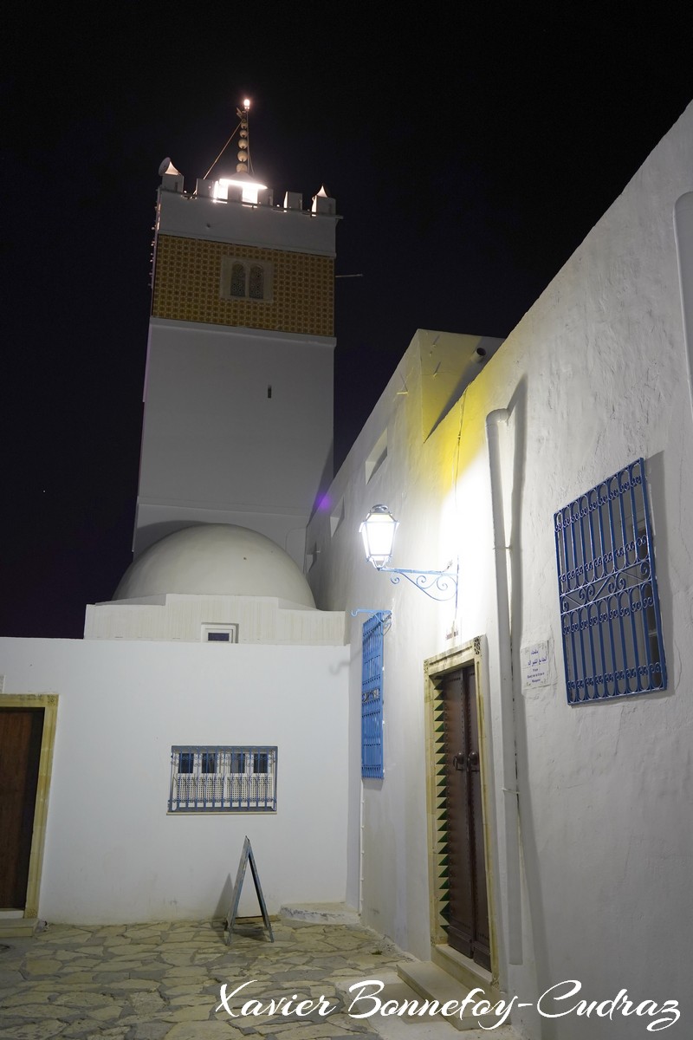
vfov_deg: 65.5
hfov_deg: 46.4
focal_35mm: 28
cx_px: 346
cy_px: 520
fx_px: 808
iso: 1600
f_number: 3.2
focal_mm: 28
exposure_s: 1/40
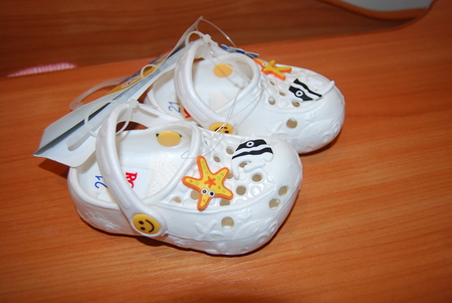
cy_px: 152
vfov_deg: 40.1
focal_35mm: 33
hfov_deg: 57.2
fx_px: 415
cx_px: 226
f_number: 3.8
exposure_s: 1/60
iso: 180
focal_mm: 22
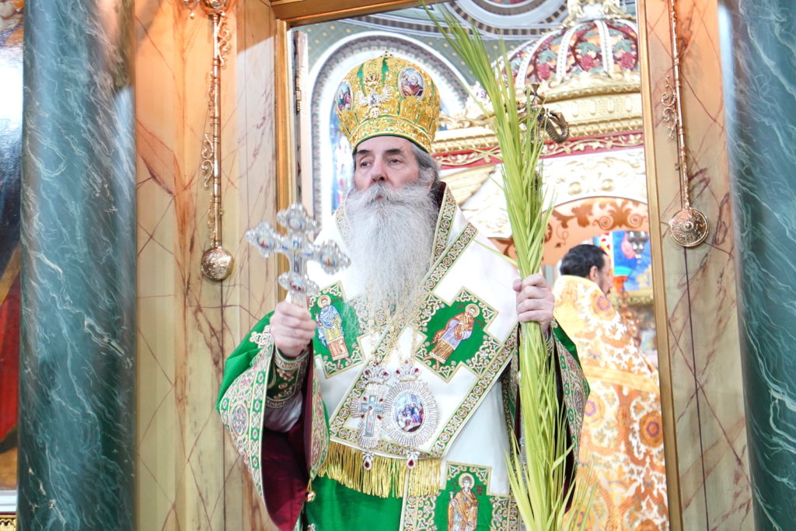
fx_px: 995
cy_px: 266
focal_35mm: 45
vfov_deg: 29.9
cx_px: 398
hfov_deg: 43.6
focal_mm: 30
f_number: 3.2
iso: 1600
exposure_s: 1/250
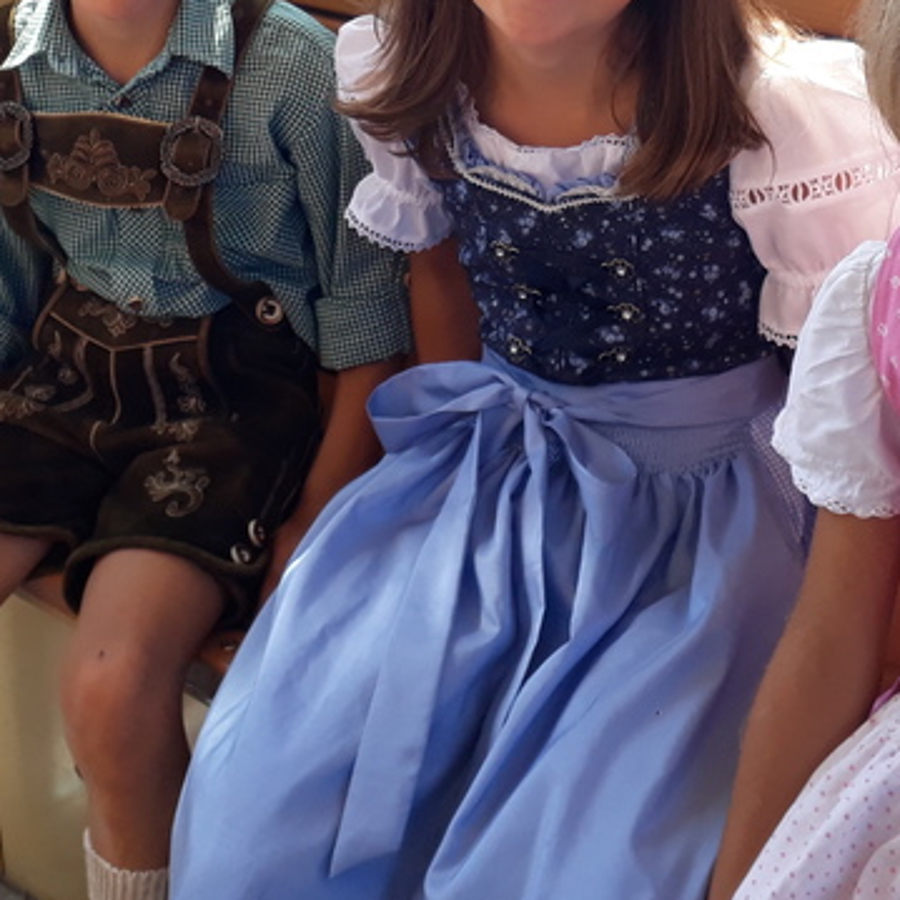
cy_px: -25
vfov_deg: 24.1
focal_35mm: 68
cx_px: 461
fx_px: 2000
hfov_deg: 25.4
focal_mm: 3.6
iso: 40
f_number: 1.9
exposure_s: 1/246
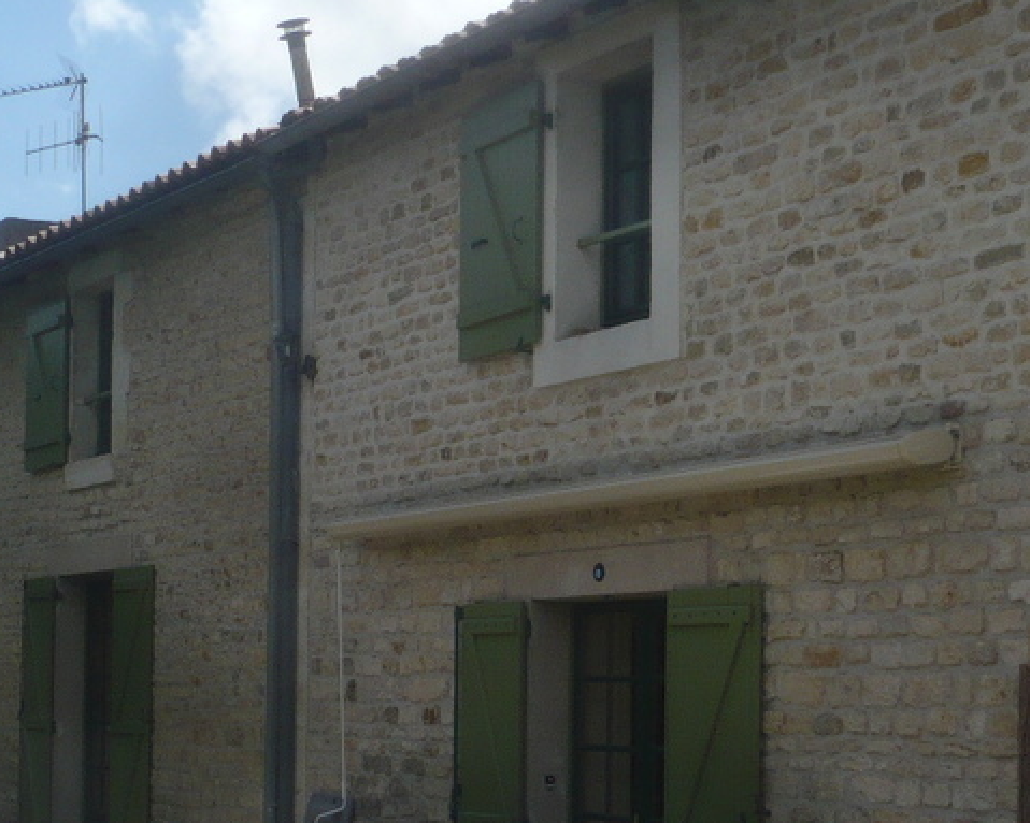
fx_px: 2225
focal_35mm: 73
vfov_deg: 20.8
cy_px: 615
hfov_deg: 26.0
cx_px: 385
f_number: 8
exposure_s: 1/400
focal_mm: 5.8
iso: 100
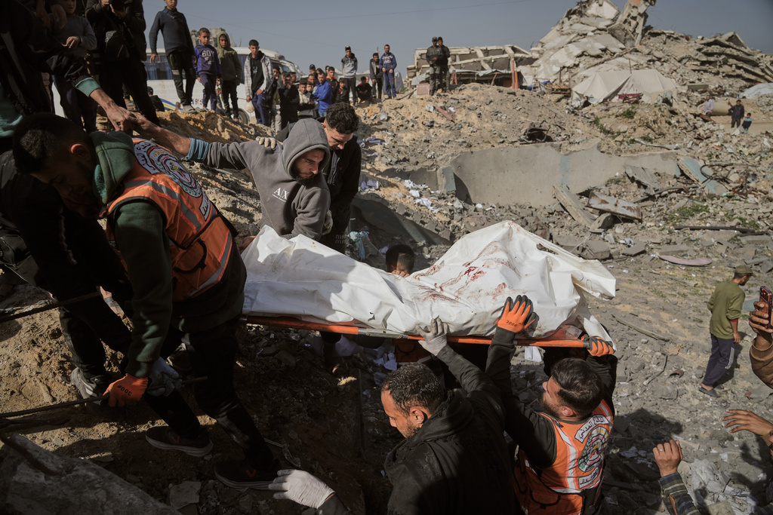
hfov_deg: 73.7
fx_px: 515
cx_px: 386
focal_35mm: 24
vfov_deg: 53.1
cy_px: 258
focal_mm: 24
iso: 100
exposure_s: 1/2000
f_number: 4
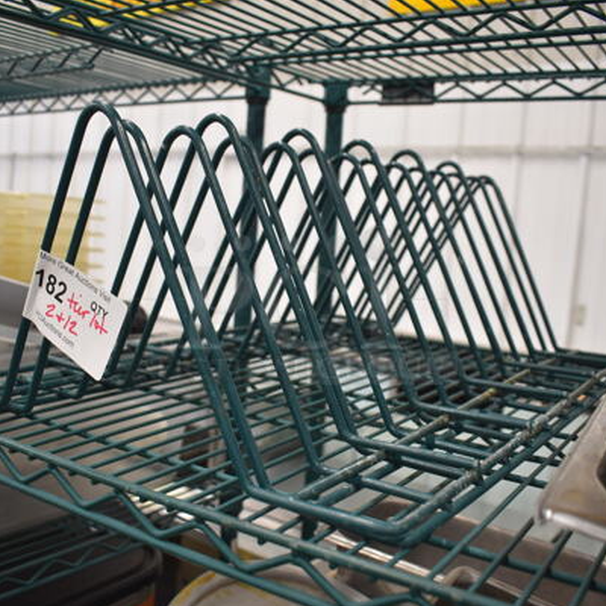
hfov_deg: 47.2
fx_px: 693
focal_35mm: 35
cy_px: 305
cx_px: 289
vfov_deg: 47.2
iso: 400
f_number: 4.5
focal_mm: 18
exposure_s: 1/40
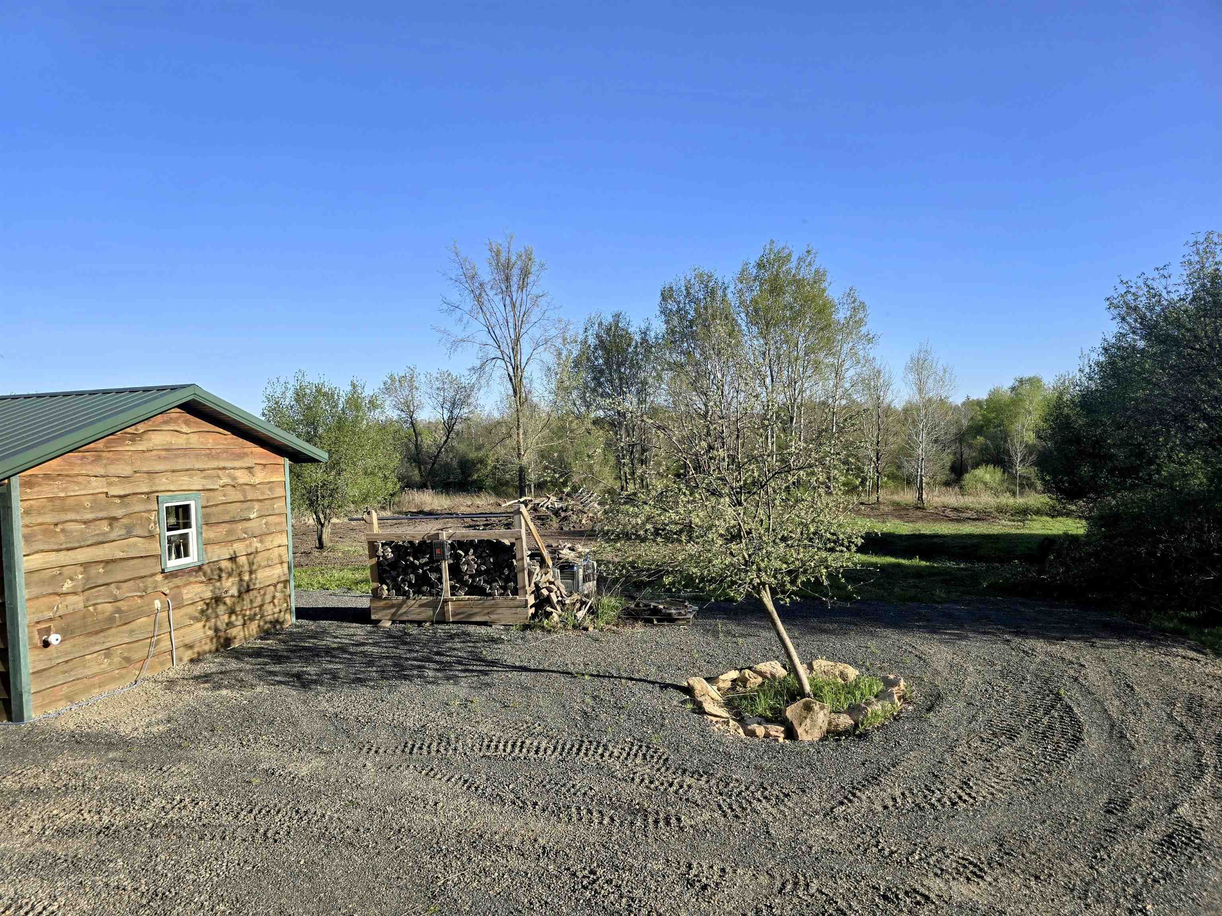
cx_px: 611
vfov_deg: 58.9
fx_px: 812
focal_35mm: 23
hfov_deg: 73.9
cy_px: 458
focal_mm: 6.3
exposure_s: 1/535
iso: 12
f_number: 1.7
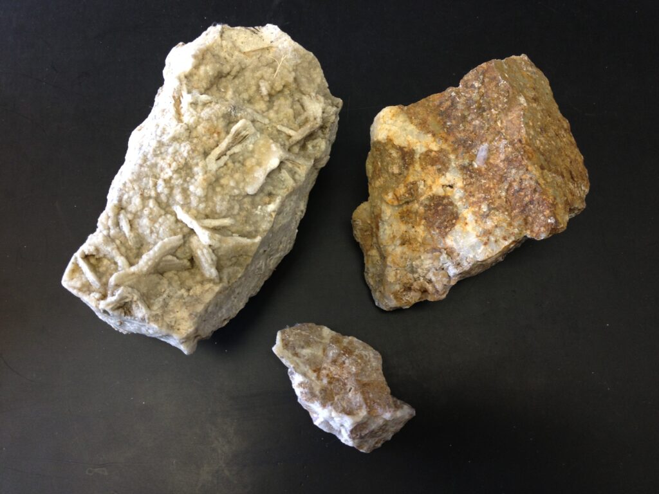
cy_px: 247
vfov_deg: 40.7
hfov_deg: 52.6
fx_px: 666
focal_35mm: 35
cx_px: 330
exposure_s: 1/20
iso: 80
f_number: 2.4
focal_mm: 4.28
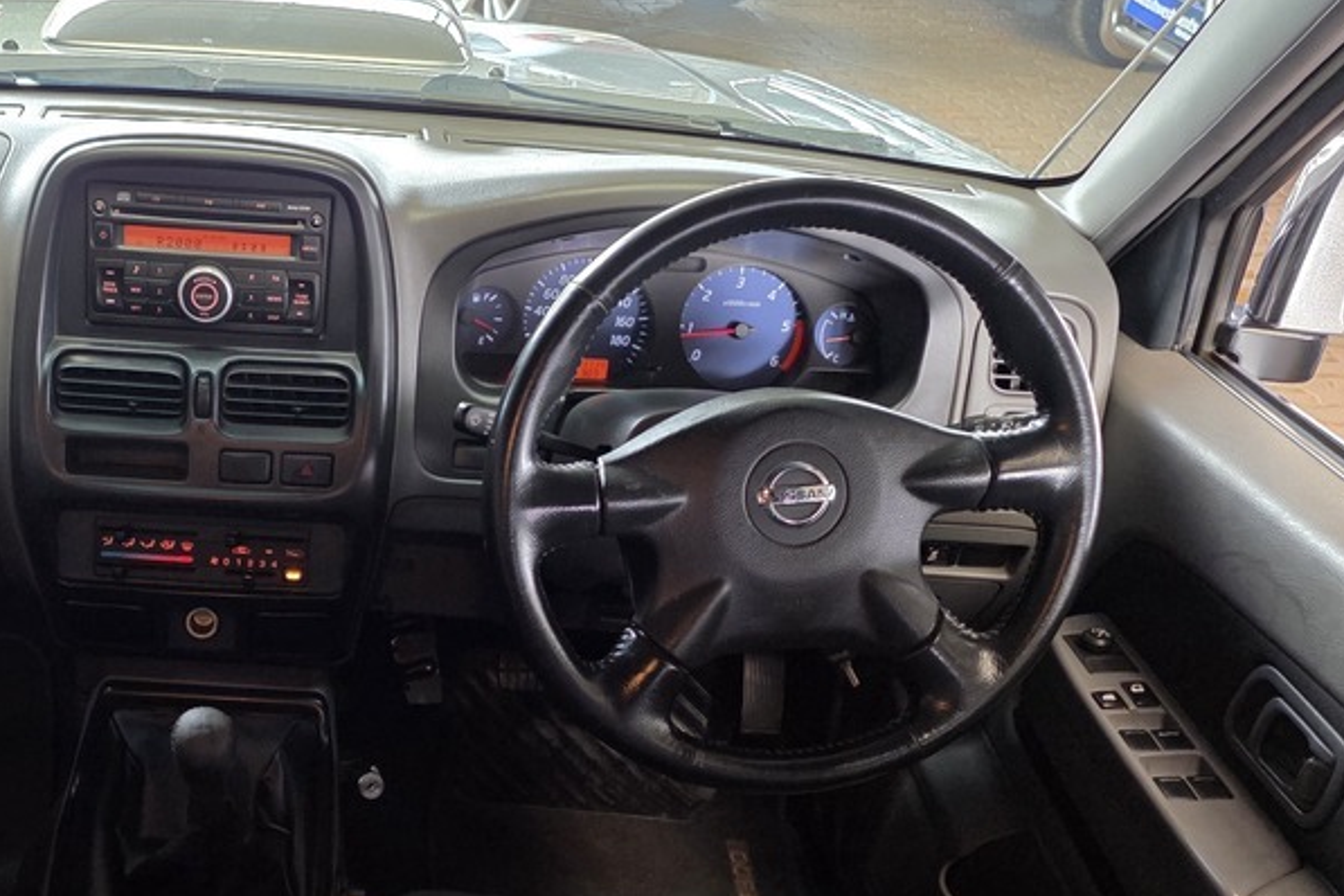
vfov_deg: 32.1
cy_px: 666
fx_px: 1531
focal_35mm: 41
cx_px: 277
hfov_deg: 45.1
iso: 400
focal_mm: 6.25
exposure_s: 1/100
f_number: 1.7
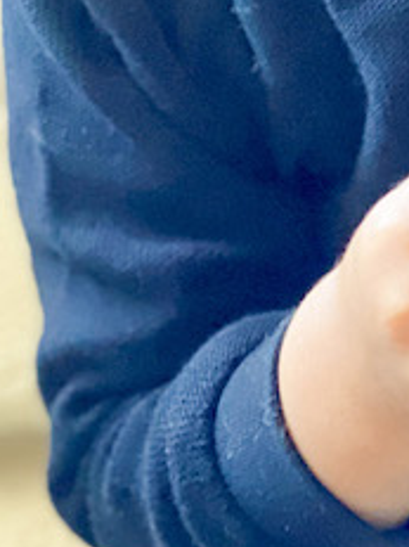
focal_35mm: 135
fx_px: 2129
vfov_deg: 14.6
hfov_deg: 10.5
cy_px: 334
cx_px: 653
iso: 1250
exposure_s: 1/15
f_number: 2
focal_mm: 6
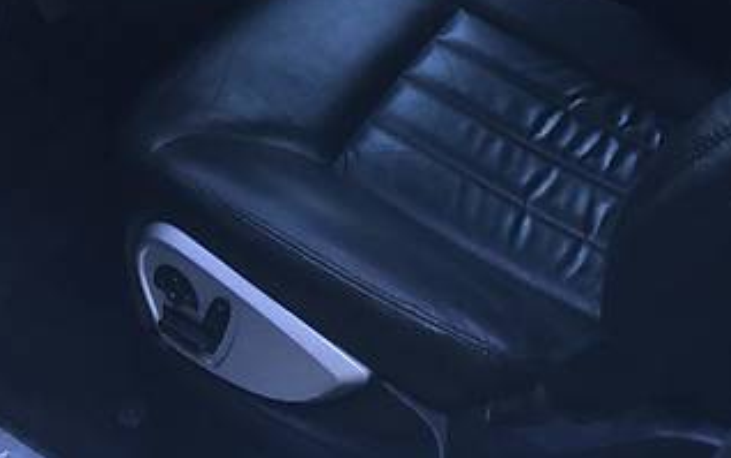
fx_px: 1156
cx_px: 345
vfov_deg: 19.5
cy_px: -226
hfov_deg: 35.1
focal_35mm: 58
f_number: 2.2
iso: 25
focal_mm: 4.2
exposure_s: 1/33
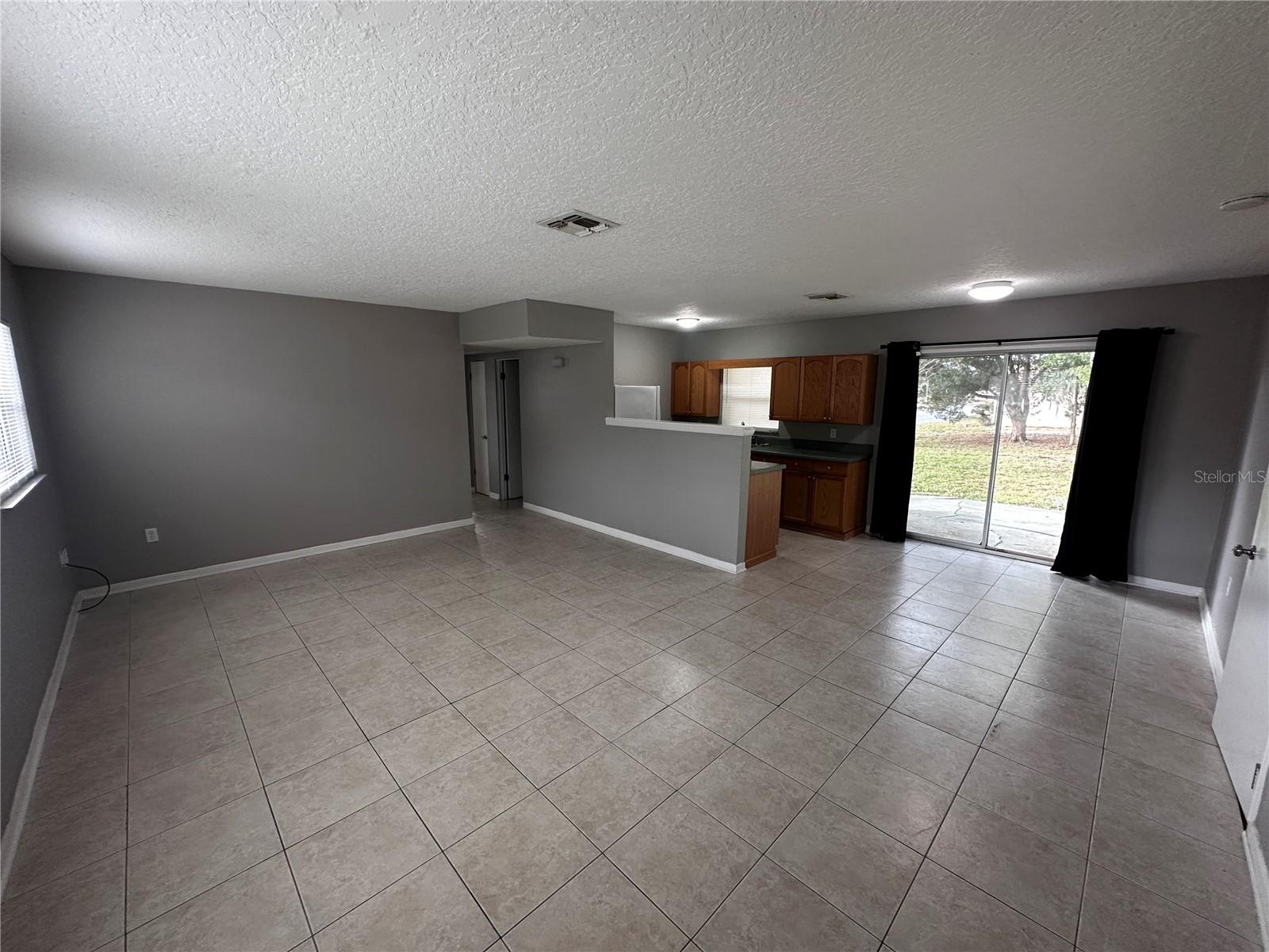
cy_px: 476
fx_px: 513
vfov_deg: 85.7
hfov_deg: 102.1
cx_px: 634
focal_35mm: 14
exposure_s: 1/60
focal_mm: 2.22
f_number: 2.2
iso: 160
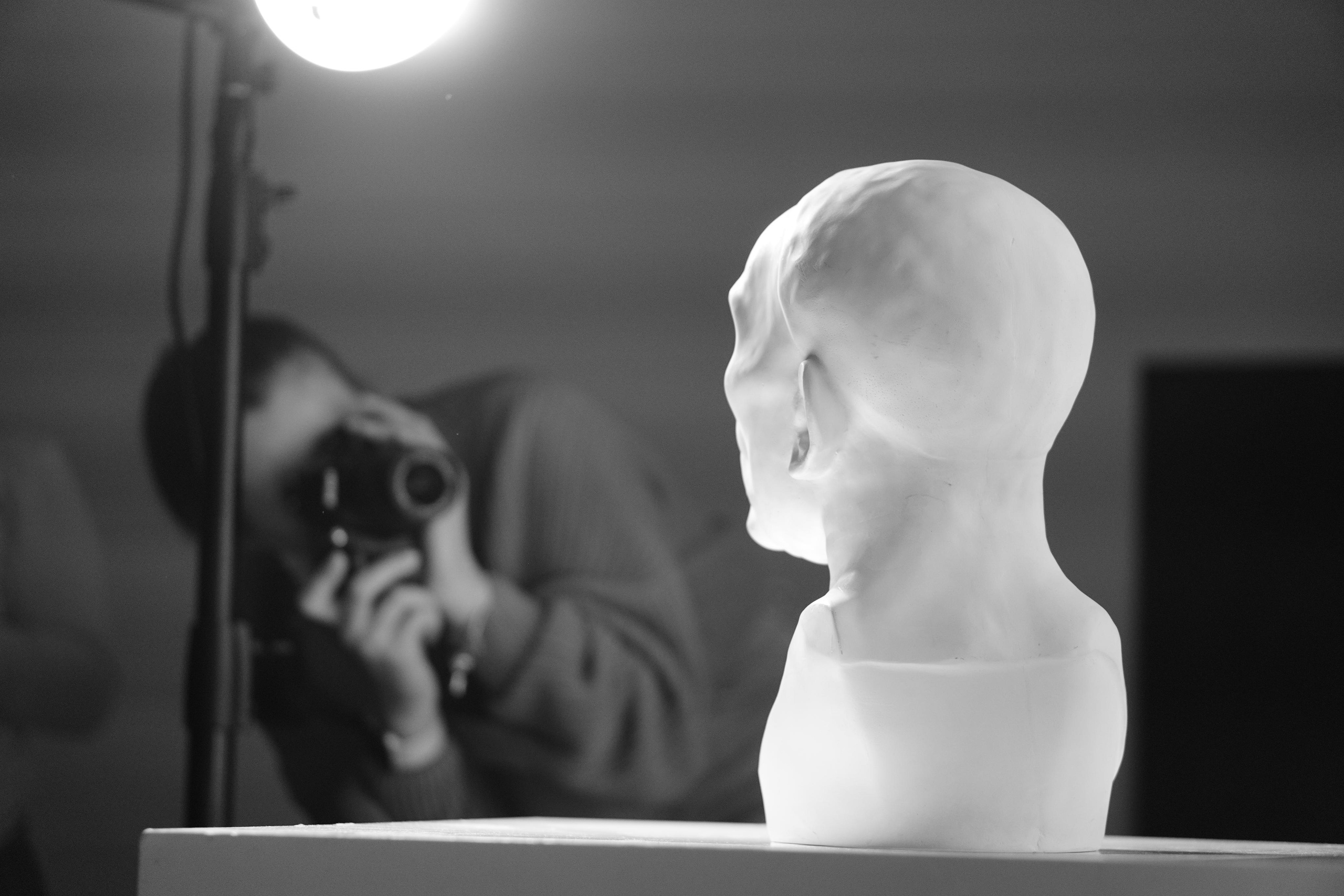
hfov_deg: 27.0
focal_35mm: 75
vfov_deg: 18.2
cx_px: 672
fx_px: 2800
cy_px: 448
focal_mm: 50
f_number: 1.8
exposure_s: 1/800
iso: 800
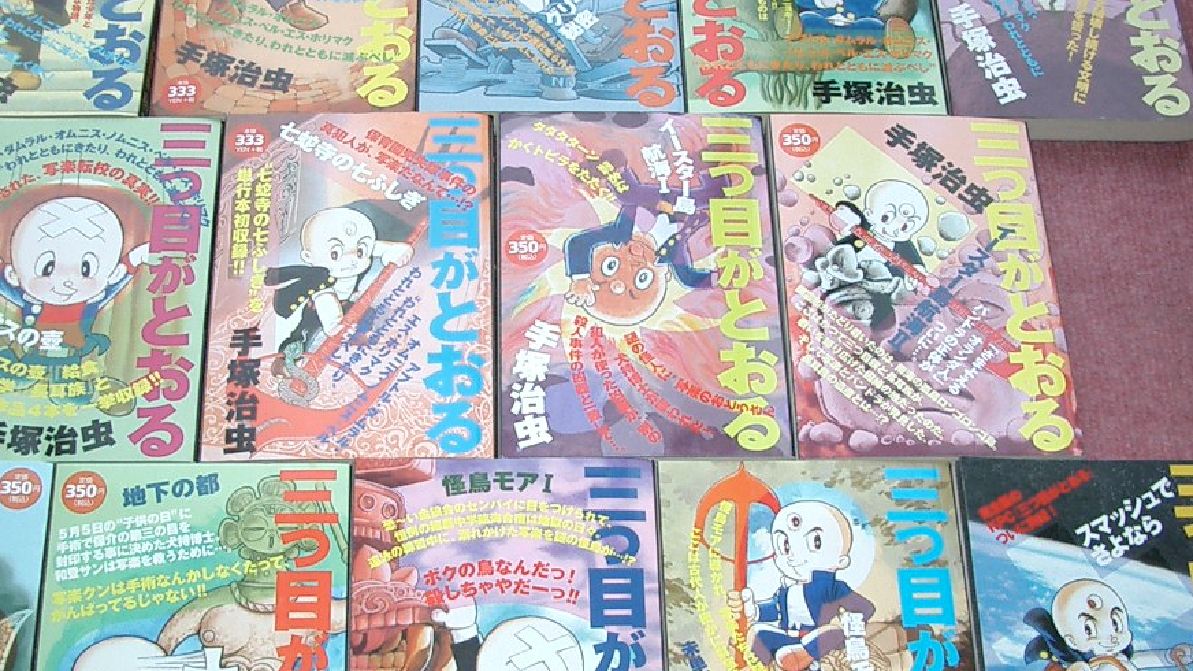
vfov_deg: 21.4
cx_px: 529
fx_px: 1771
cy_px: 372
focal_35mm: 56
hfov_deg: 37.2
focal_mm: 5.8
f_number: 2.6
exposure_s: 1/40
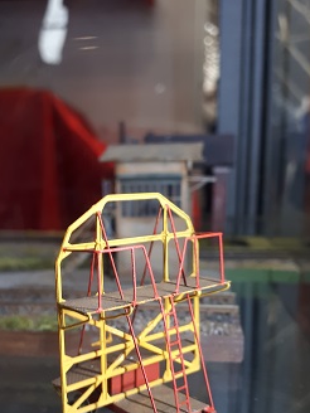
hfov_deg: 37.6
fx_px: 454
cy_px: 269
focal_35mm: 38
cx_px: 130
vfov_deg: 48.3
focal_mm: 3.6
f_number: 1.9
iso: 64
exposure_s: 1/33
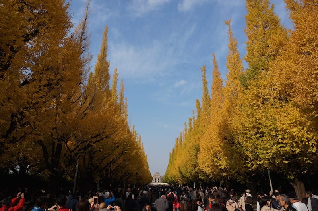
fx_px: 212
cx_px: 159
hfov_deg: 73.8
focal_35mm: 24
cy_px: 106
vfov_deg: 53.1
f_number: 9
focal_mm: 16
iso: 100
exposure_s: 1/320
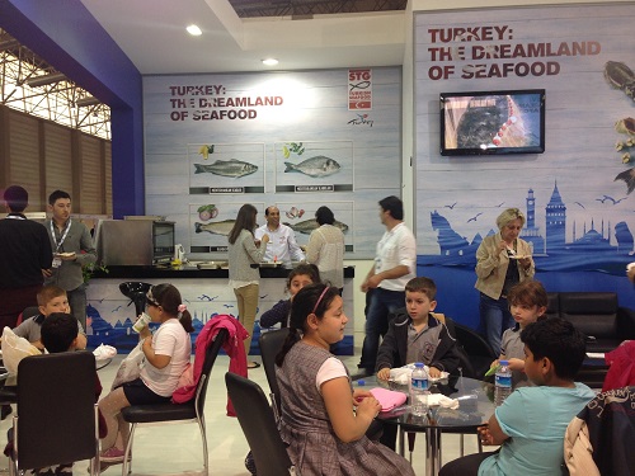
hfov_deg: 55.4
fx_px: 605
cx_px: 318
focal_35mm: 33
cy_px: 238
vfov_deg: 42.9
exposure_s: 1/40
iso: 64
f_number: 2.4
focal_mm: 4.12
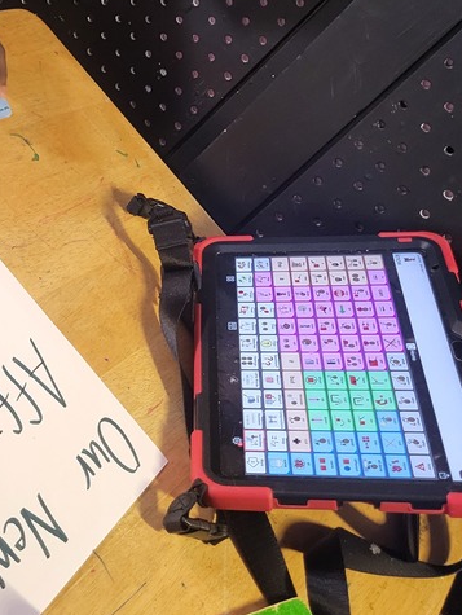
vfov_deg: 33.0
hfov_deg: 25.0
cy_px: 92
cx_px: 8
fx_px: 995
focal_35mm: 56
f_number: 1.8
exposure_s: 1/40
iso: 640
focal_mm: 5.4
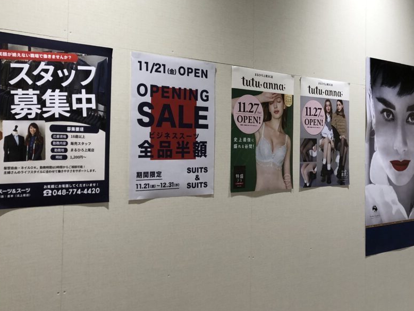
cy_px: 128
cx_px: 290
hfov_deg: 40.5
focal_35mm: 46
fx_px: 550
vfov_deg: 31.4
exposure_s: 1/25
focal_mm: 3.99
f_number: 1.8
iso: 32
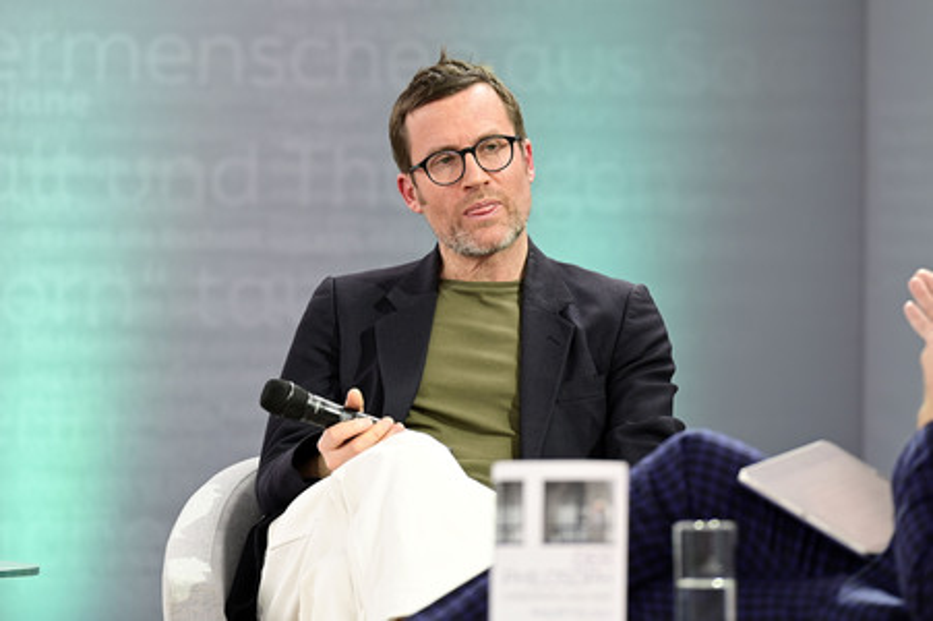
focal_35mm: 195
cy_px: 310
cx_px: 466
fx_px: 5050
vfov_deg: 7.0
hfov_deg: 10.6
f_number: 4
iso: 640
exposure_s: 1/250
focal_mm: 195
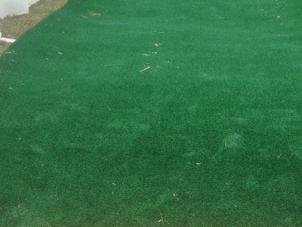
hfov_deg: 22.6
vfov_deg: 16.9
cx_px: 217
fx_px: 751
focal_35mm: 86
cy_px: 18
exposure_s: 1/713
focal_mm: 4.12
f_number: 2.4
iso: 50
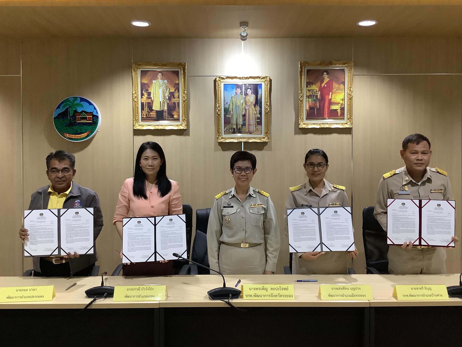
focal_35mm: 33
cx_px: 228
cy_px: 164
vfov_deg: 42.9
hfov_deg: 55.3
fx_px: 440
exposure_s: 1/50
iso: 400
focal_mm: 3.3
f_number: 2.4
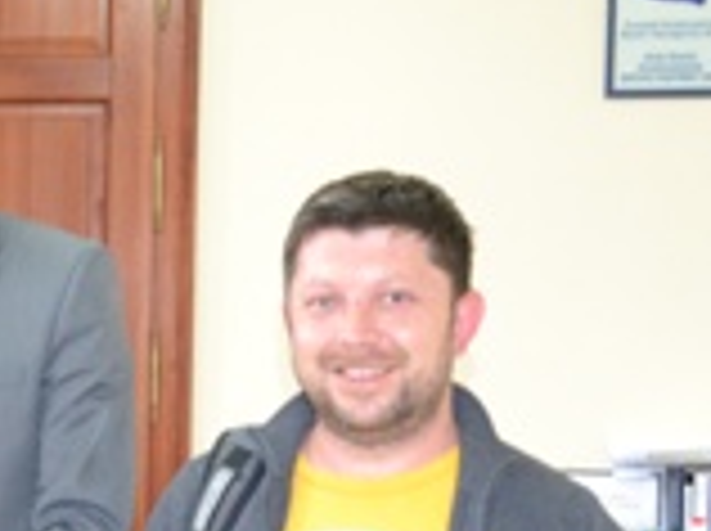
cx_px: -9
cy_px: 686
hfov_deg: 16.5
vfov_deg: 12.3
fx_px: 2399
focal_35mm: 117
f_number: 3.8
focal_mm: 20
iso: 1600
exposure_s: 1/60
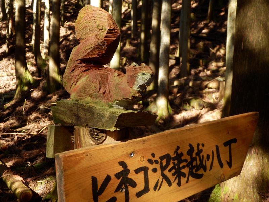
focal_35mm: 51
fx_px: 396
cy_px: 101
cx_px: 134
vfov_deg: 28.6
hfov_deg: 37.5
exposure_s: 1/50
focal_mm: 9.1
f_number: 4.4
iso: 100
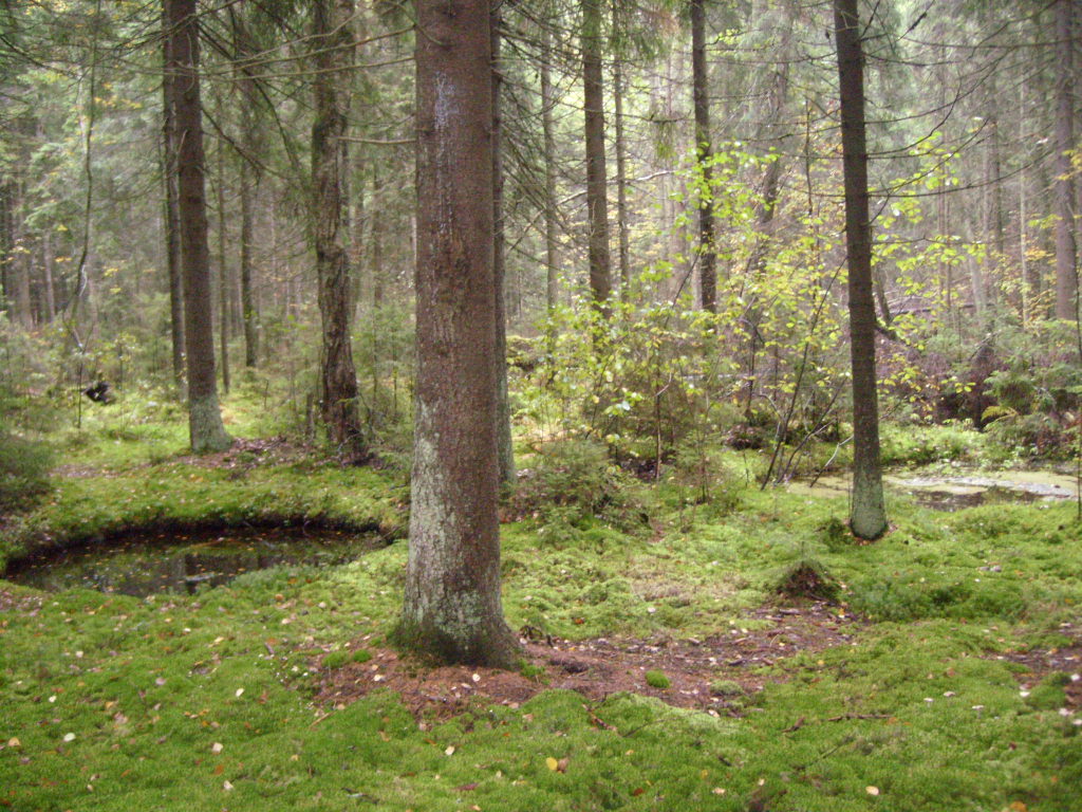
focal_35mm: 35
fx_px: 1094
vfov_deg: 40.7
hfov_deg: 52.6
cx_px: 541
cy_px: 406
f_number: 2.8
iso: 800
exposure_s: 1/30
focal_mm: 5.8
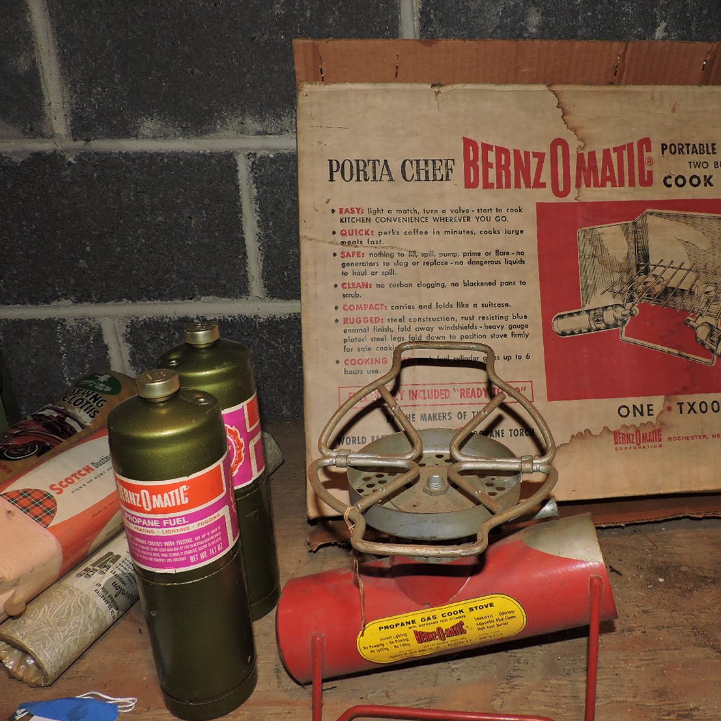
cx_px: 458
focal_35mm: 29
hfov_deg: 54.9
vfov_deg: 55.6
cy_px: 362
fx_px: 683
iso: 200
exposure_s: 1/30
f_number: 3
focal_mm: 4.3
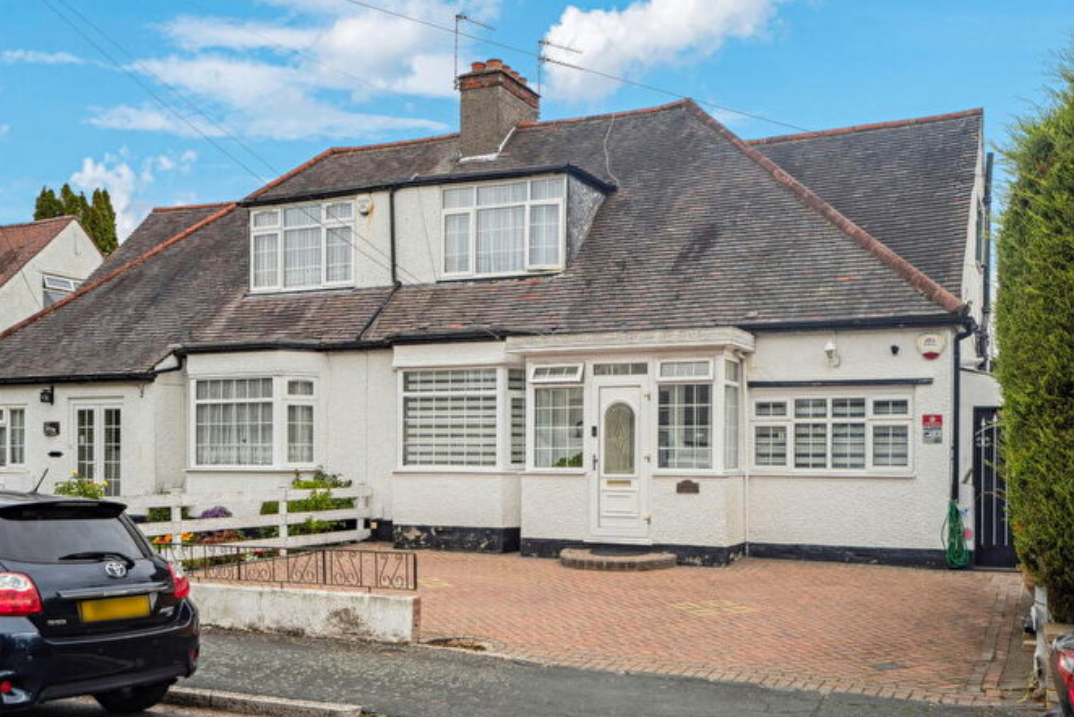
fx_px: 1104
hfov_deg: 51.8
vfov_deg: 36.0
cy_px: 356
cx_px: 509
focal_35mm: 37
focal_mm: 35
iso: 320
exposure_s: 1/320
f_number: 5.6
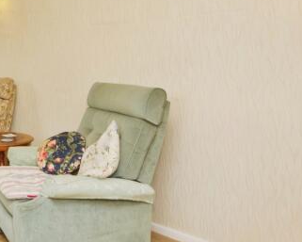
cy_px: 52
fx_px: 429
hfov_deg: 35.0
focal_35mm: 48
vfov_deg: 30.8
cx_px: -3
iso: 400
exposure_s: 1/160
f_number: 9
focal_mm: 16
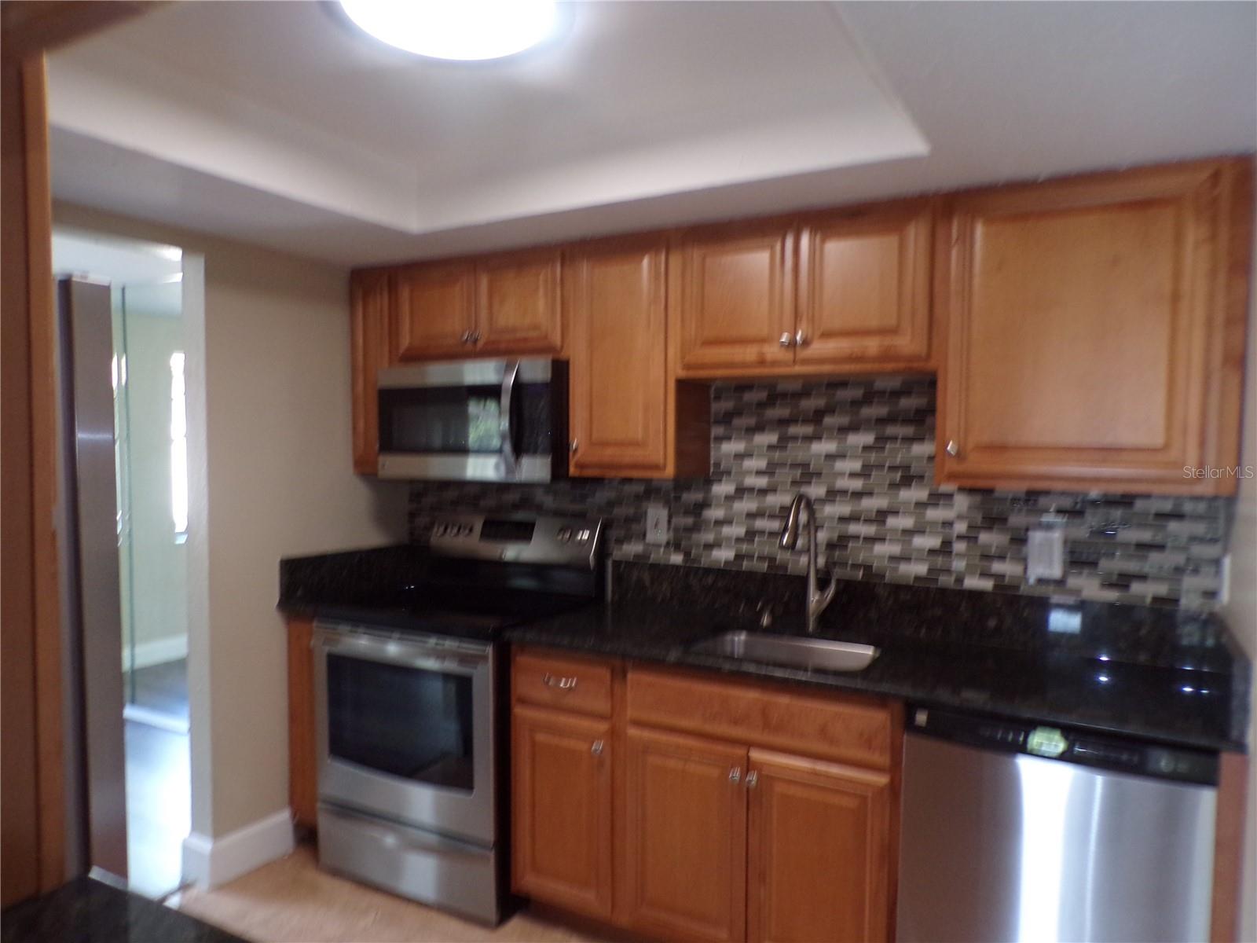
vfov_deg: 56.8
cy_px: 472
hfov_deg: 71.6
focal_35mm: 24
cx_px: 628
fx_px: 872
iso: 200
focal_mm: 4.3
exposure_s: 1/34
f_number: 3
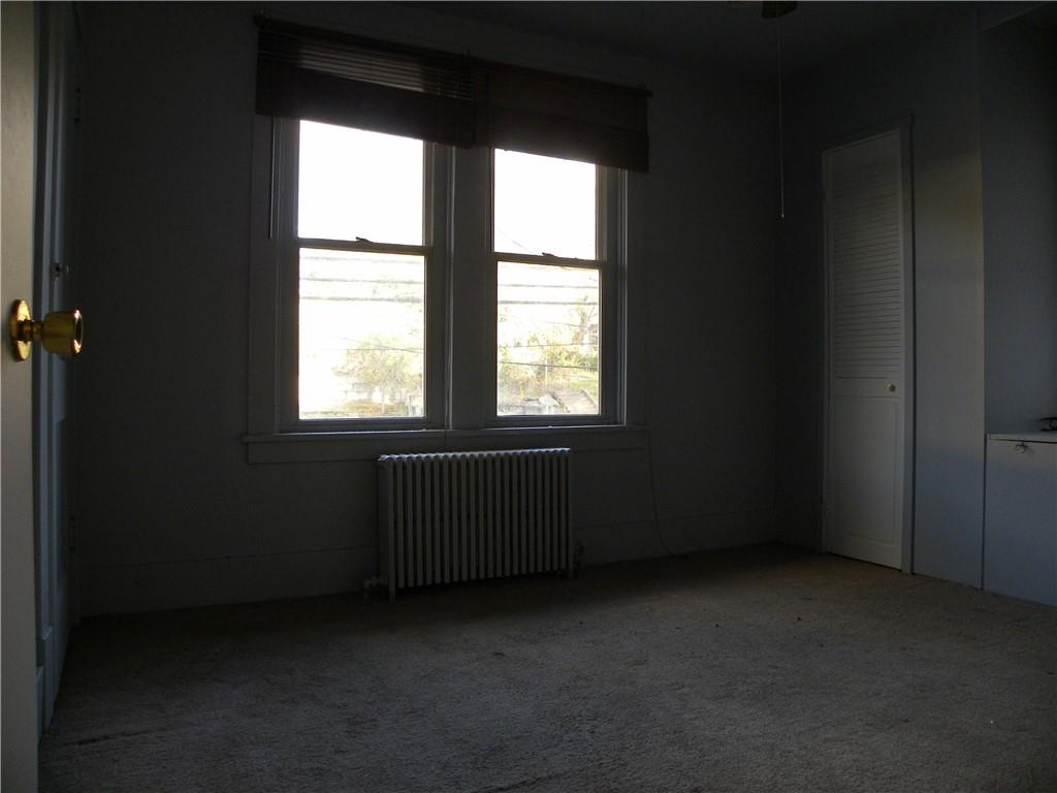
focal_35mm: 26
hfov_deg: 67.3
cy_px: 396
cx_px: 528
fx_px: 794
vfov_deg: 53.1
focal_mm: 4.6
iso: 176
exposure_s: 1/70.8
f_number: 2.8
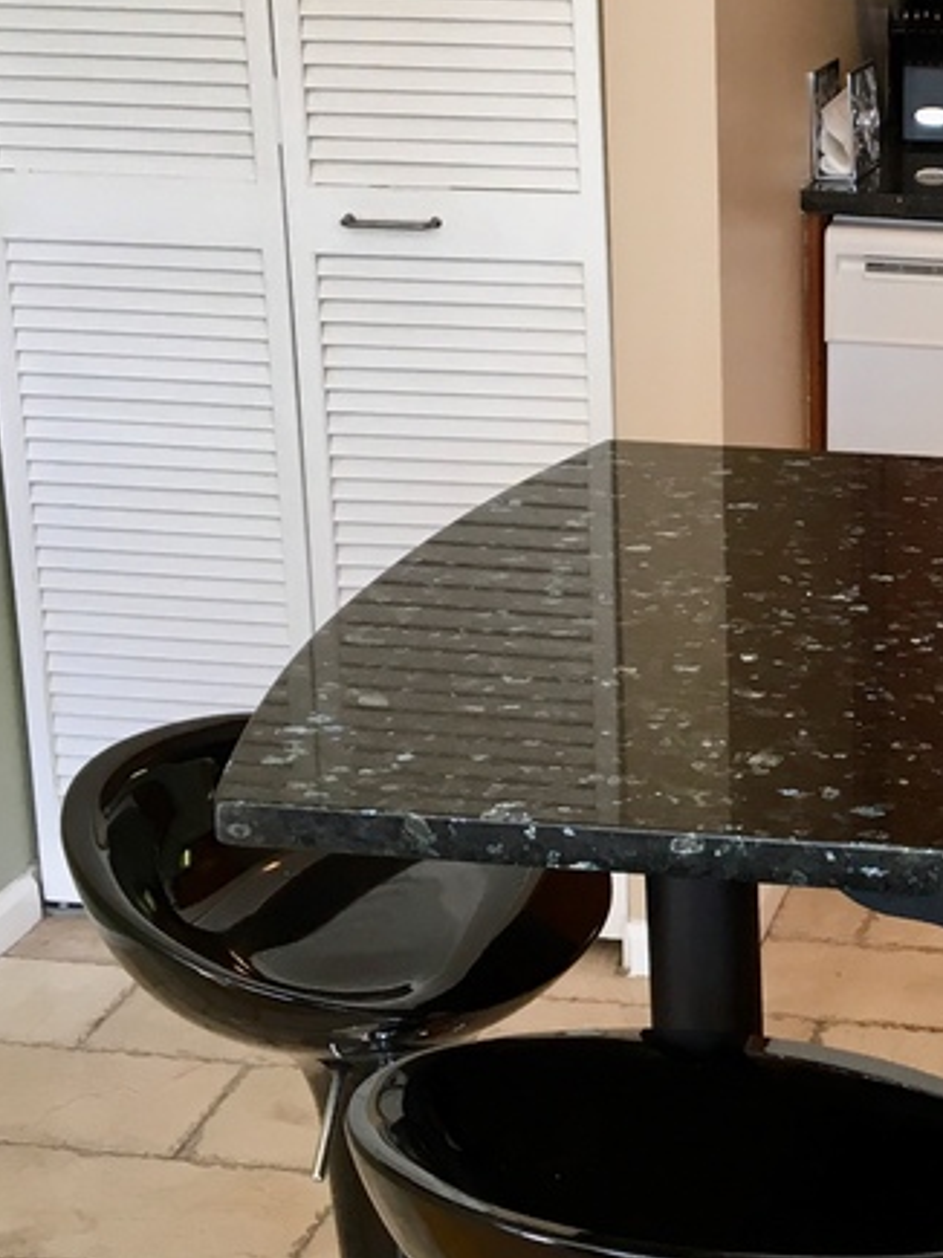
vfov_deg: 26.9
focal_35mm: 72
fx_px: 2616
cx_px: 966
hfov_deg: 19.8
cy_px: 466
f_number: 2.2
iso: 50
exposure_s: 1/30
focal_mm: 4.15
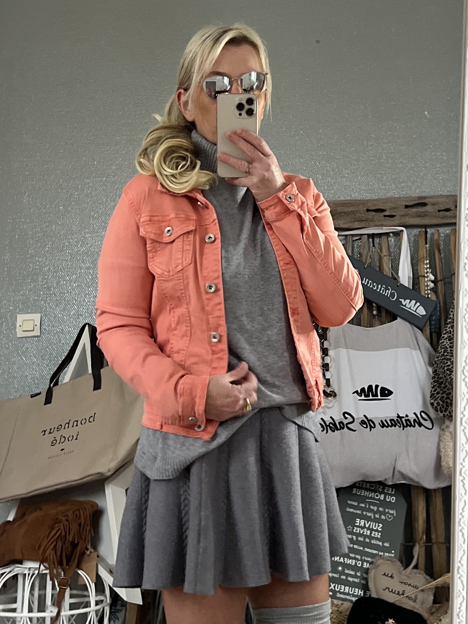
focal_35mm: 26
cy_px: 312
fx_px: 469
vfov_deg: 67.3
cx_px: 234
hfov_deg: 53.1
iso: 500
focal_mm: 5.7
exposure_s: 1/60
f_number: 1.5
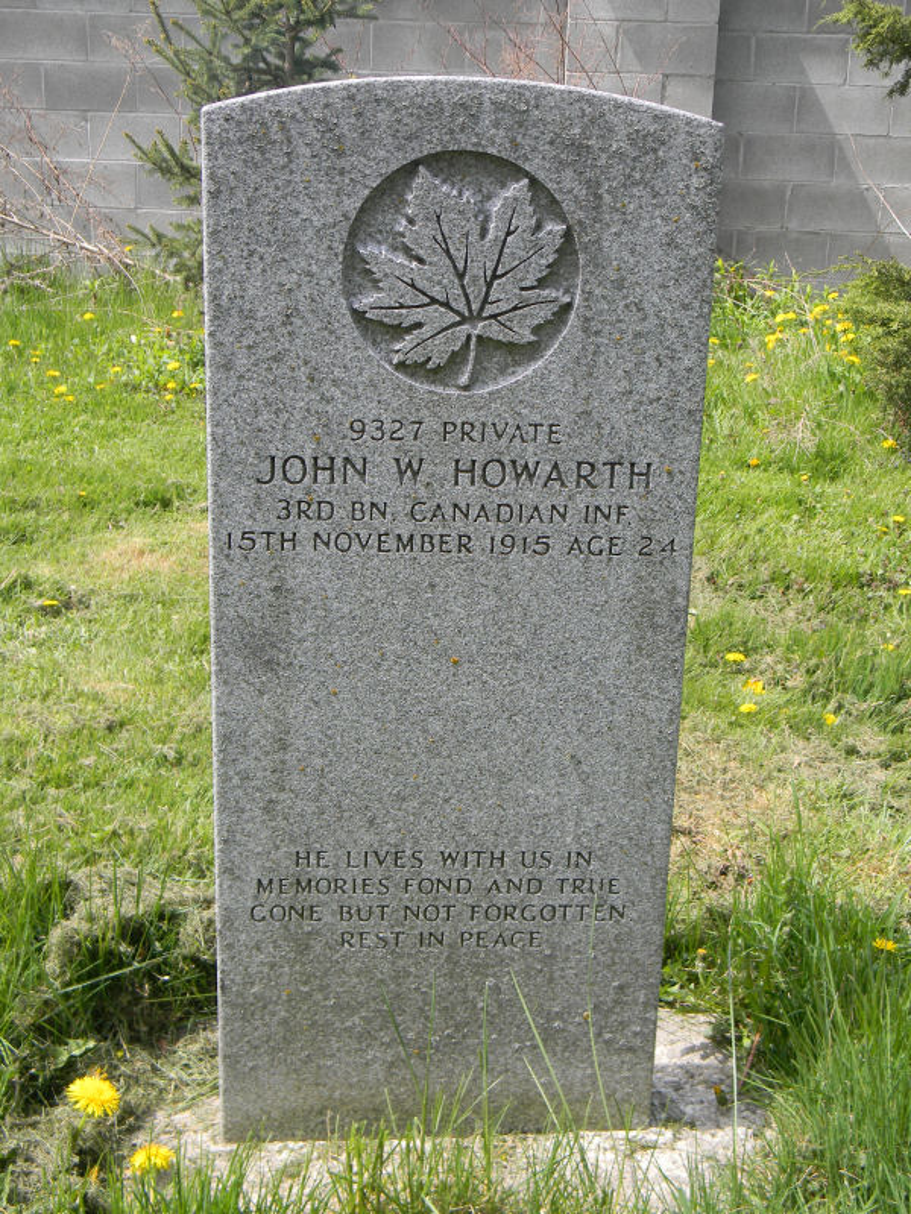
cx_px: 456
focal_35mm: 41
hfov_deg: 35.1
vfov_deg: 45.8
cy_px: 607
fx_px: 1439
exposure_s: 1/271
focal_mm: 7.3
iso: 80
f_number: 3.8
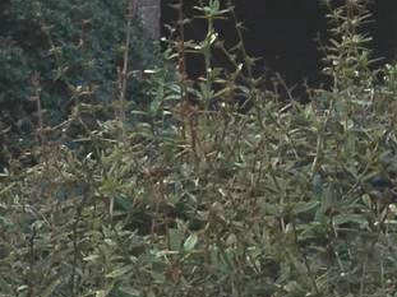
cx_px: 449
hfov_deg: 10.2
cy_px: -491
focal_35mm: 191
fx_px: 2190
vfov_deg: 7.2
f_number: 2.2
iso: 25
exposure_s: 1/668
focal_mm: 4.15
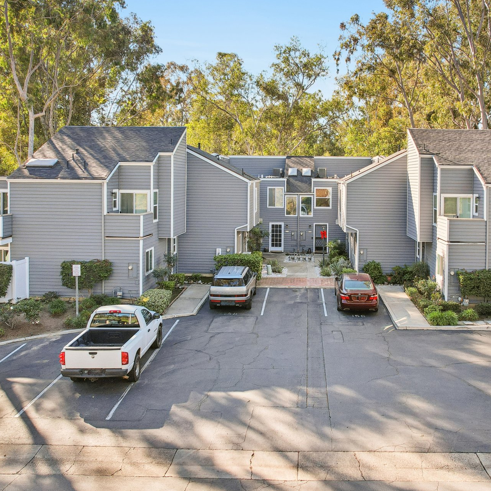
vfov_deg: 54.0
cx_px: 294
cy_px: 244
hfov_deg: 53.7
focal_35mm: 30
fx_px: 481
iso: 100
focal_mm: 8.4
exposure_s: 1/500
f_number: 2.8
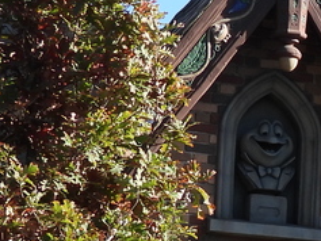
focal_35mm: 270
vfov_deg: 5.5
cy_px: 362
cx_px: 727
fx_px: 2505
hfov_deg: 7.0
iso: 100
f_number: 3.5
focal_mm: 8.9
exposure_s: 1/500
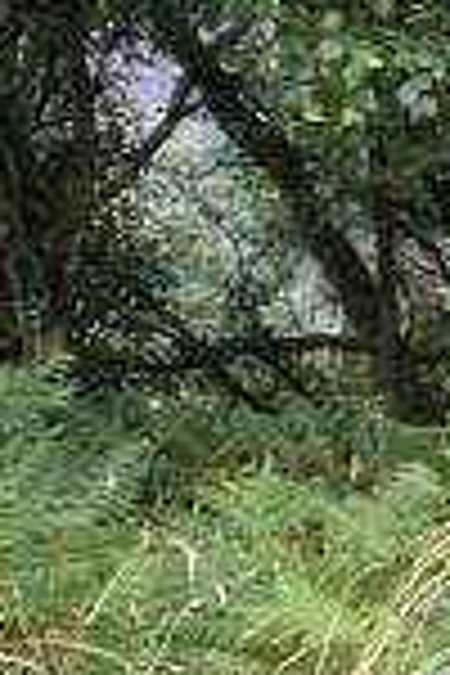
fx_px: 2606
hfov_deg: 9.0
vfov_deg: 14.7
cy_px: 126
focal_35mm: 139
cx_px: 1040
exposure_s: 1/50
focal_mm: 6.3
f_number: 3.1
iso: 400
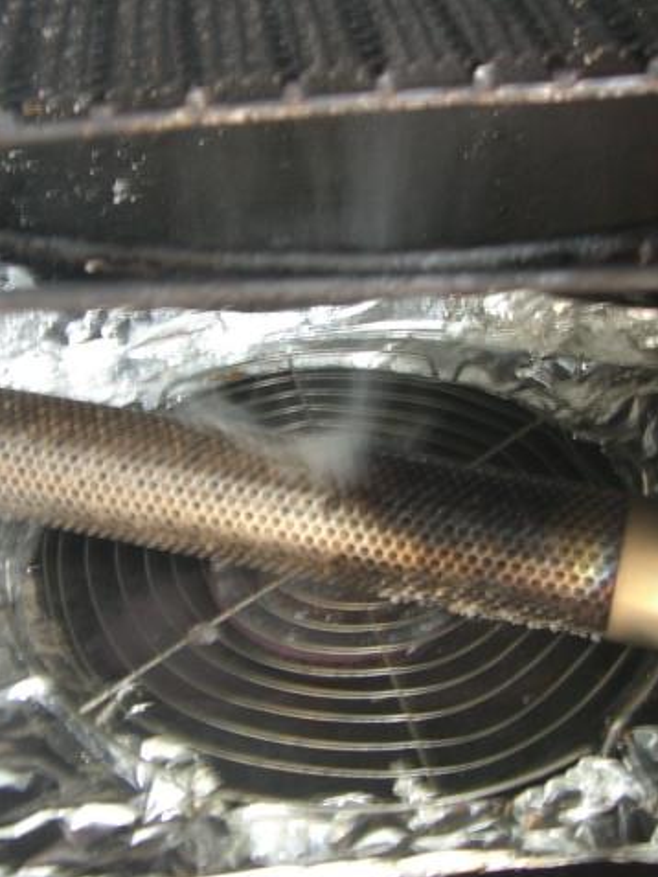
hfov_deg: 28.6
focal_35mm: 51
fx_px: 1292
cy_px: 439
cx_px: 309
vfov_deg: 37.5
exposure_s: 1/8
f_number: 2.7
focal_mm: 6.2
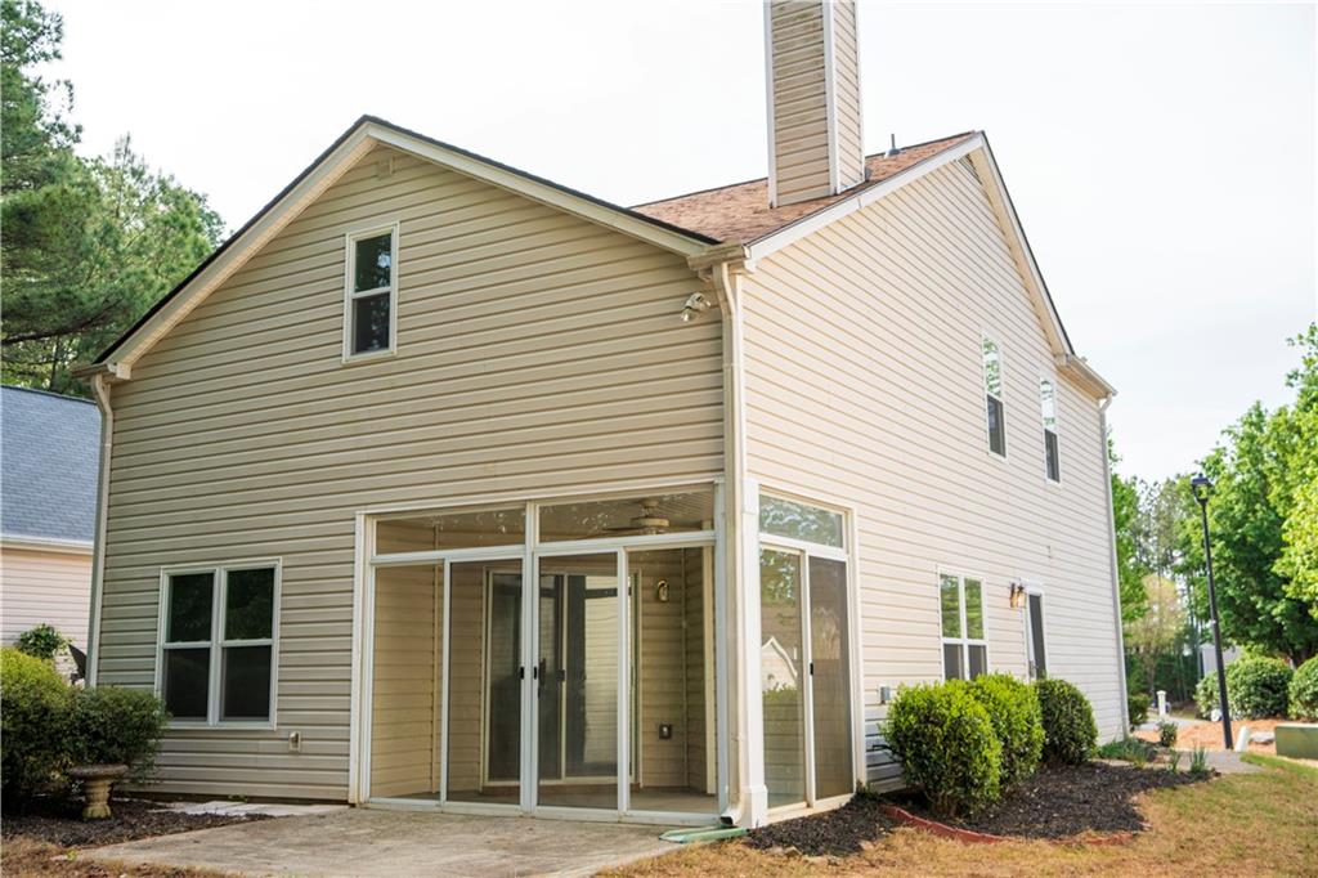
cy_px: 439
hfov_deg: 53.1
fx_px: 1318
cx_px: 659
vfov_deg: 36.8
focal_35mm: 36
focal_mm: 36
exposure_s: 1/200
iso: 100
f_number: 4.5
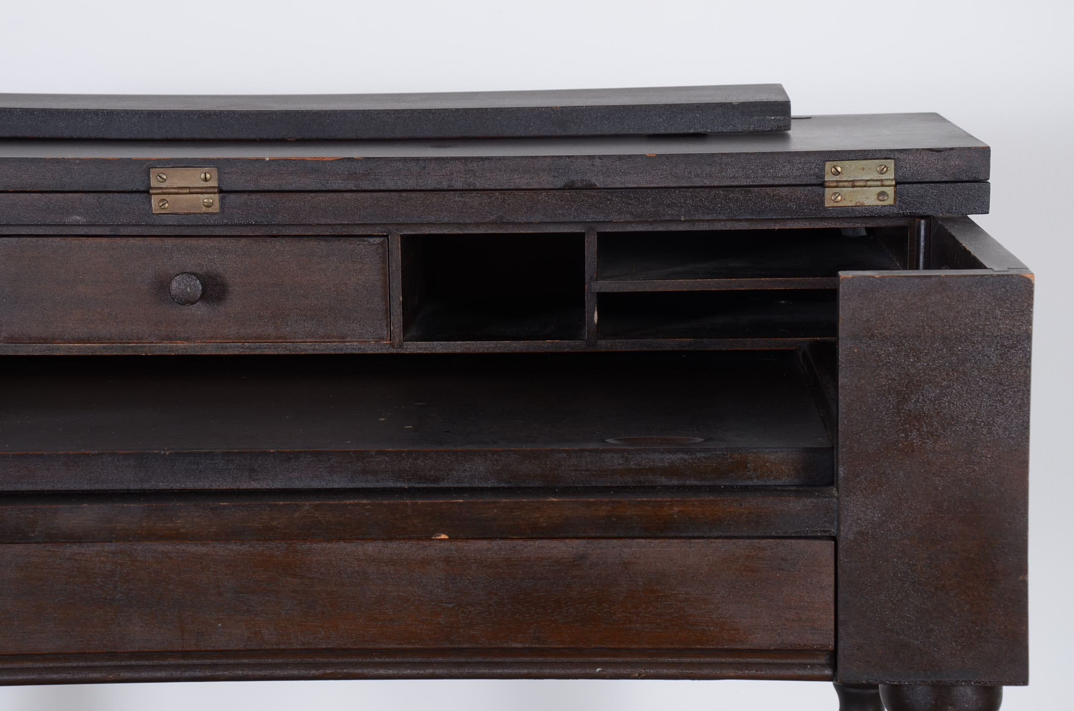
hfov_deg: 26.0
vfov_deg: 17.4
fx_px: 2322
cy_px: 356
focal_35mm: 78
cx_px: 537
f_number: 9
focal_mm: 52
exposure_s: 1/100
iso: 100
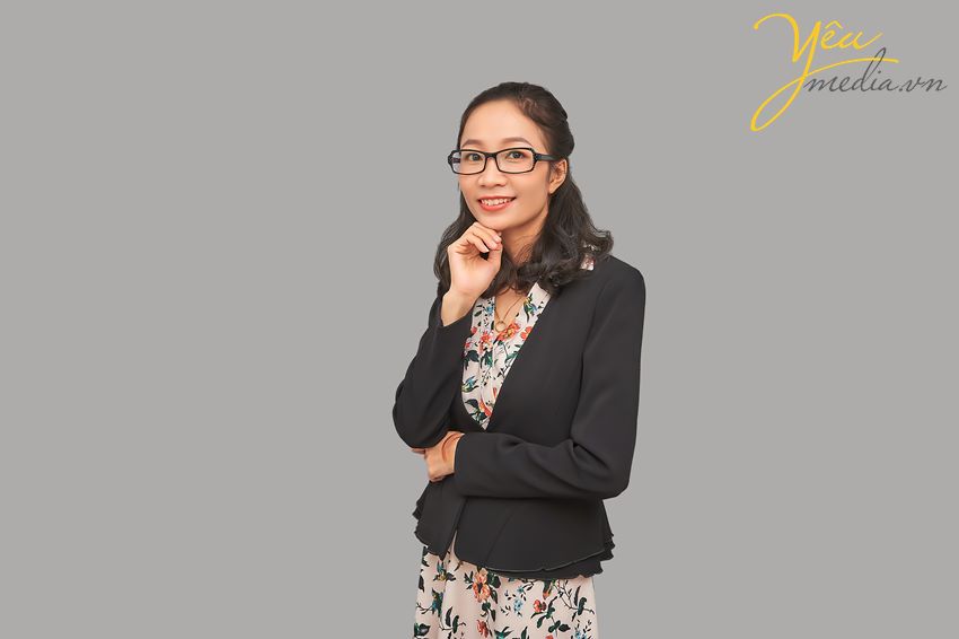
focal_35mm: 35
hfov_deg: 54.5
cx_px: 480
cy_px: 320
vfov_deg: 37.8
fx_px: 932
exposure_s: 1/160
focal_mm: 35
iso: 250
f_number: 5
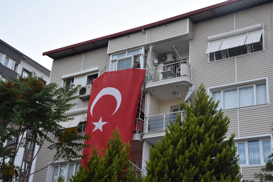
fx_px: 455
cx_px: 136
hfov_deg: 33.4
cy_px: 91
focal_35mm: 60
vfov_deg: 22.6
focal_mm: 40
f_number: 10
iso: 1250
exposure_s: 1/400
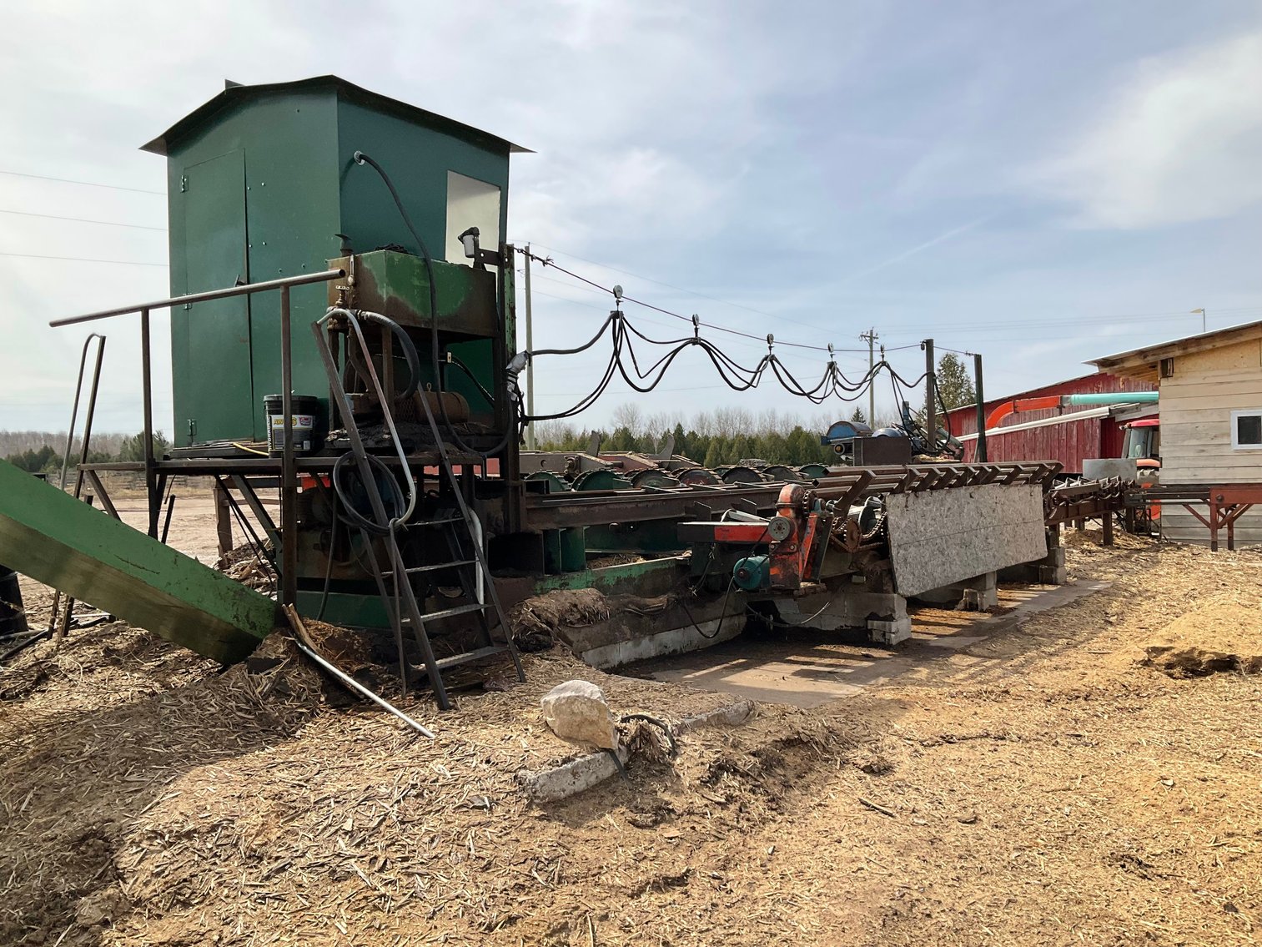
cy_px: 474
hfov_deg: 61.7
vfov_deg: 48.2
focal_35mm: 29
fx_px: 1057
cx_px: 631
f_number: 1.8
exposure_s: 1/2801
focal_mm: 3
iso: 25
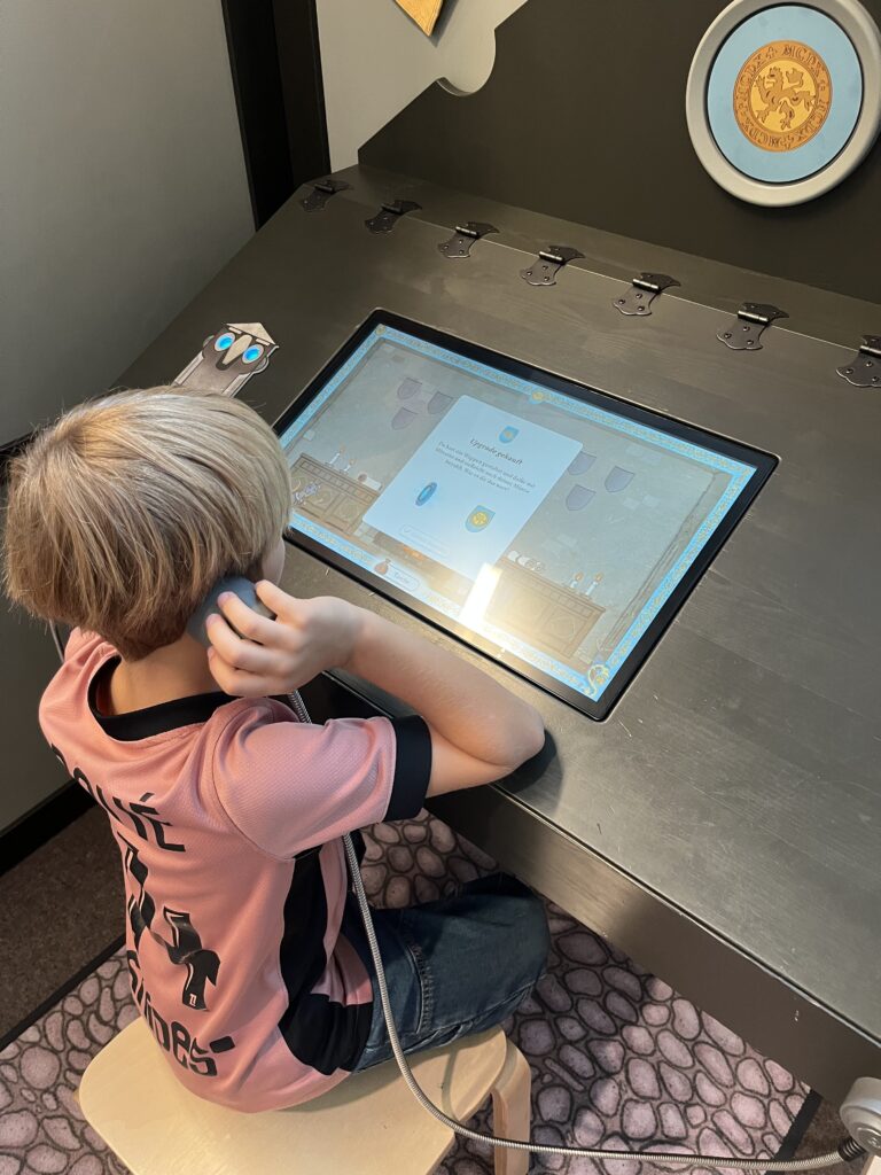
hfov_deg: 53.1
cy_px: 588
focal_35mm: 26
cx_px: 440
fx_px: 882
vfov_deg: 67.3
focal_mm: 5.1
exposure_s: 1/60
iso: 200
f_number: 1.6
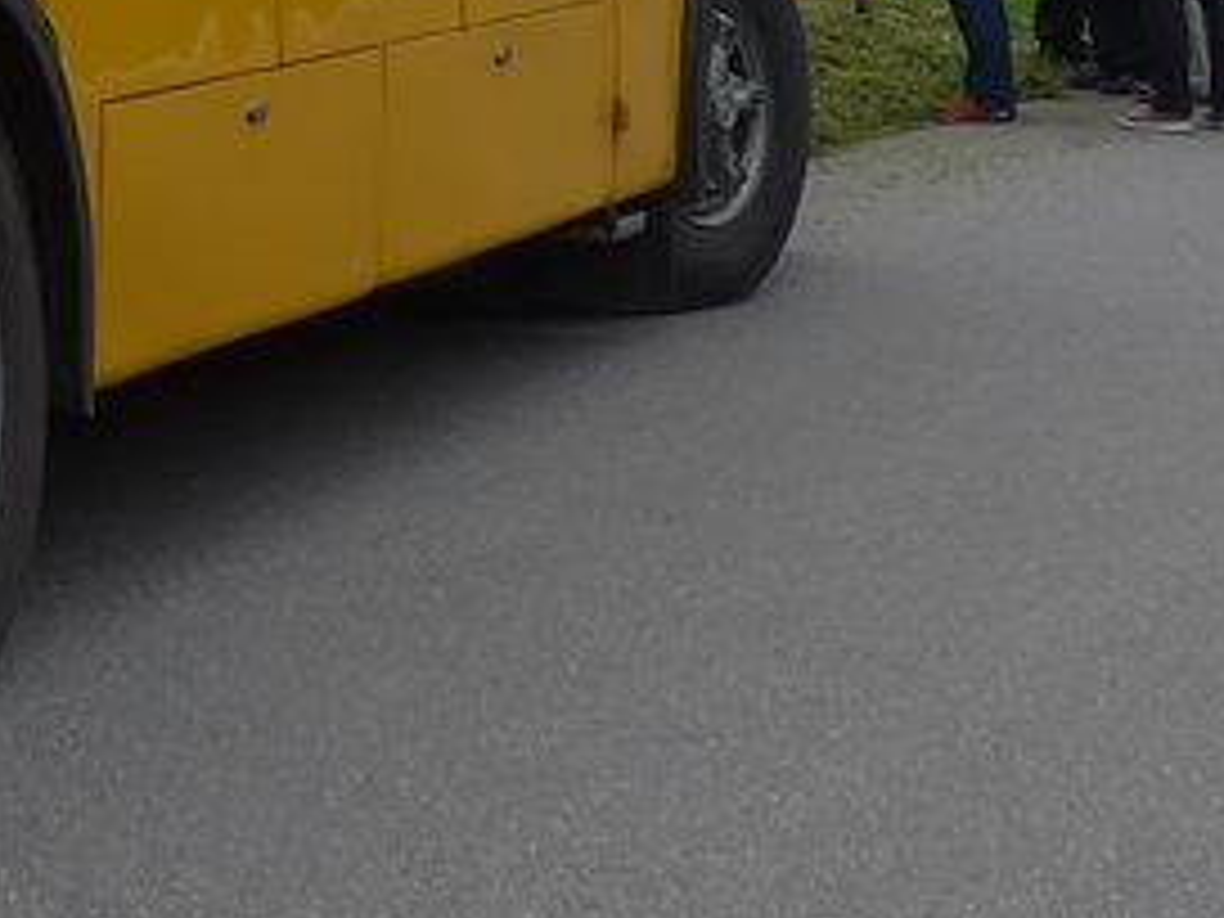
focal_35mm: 128
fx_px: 4526
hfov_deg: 13.7
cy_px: -850
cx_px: -990
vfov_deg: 10.7
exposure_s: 1/1300
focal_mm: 6
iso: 80
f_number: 2.8
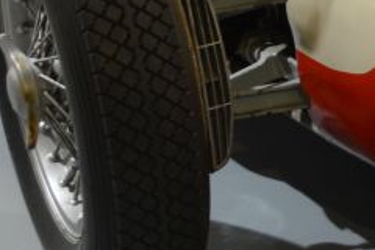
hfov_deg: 9.3
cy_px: -171
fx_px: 2271
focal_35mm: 218
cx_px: 438
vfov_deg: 6.2
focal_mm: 34
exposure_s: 1/20
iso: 400
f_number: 5
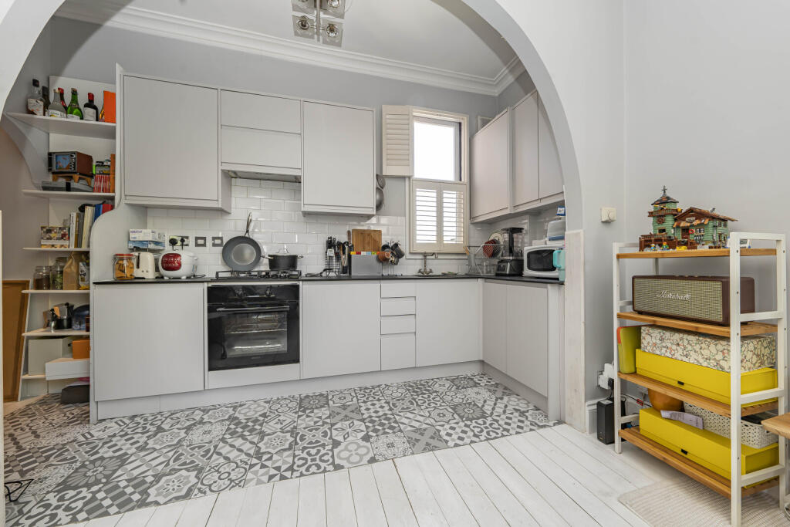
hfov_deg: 112.6
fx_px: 263
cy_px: 264
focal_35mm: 12
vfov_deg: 90.0
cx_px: 395
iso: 320
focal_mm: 12
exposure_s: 1/15
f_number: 9
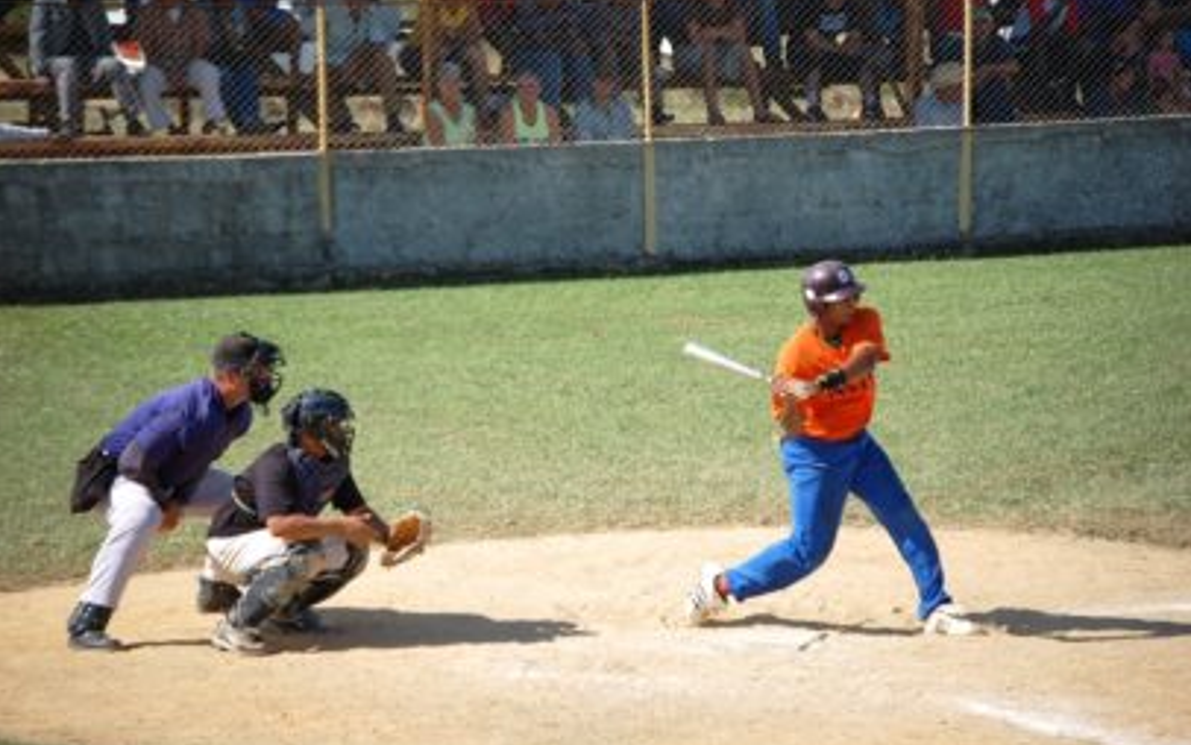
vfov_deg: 6.3
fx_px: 6737
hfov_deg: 10.1
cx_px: 596
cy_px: 361
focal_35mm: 208
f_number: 5
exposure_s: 1/1600
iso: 400
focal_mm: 135
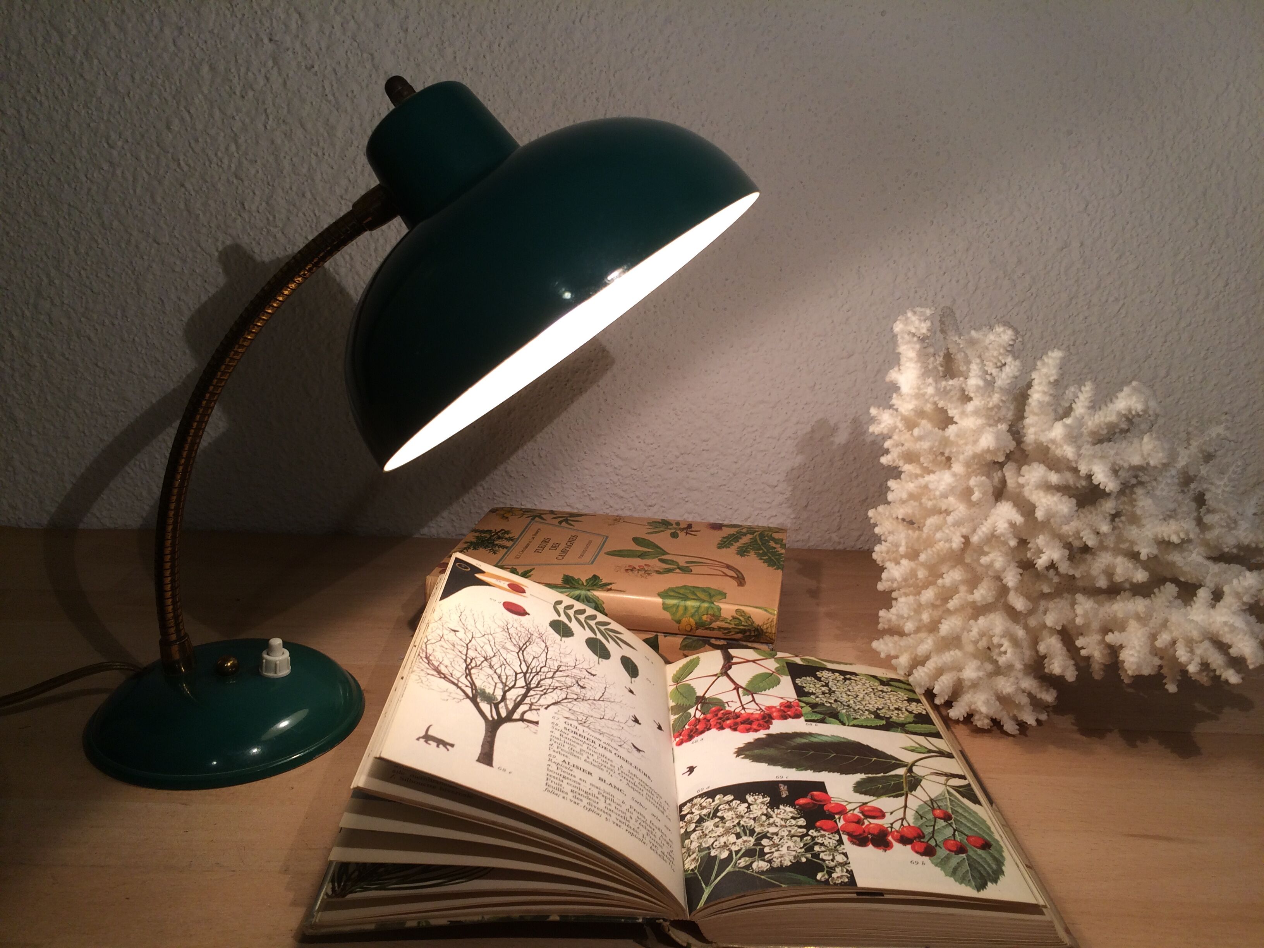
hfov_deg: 61.7
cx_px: 632
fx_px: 1059
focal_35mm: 29
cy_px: 474
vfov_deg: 48.2
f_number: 2.2
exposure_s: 1/50
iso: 40
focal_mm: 4.15
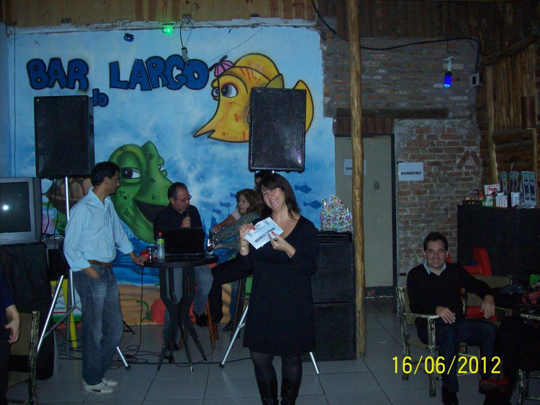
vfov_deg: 39.7
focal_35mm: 36
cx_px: 270
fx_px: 562
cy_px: 202
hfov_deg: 51.4
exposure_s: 1/64
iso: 200
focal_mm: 6
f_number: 2.7
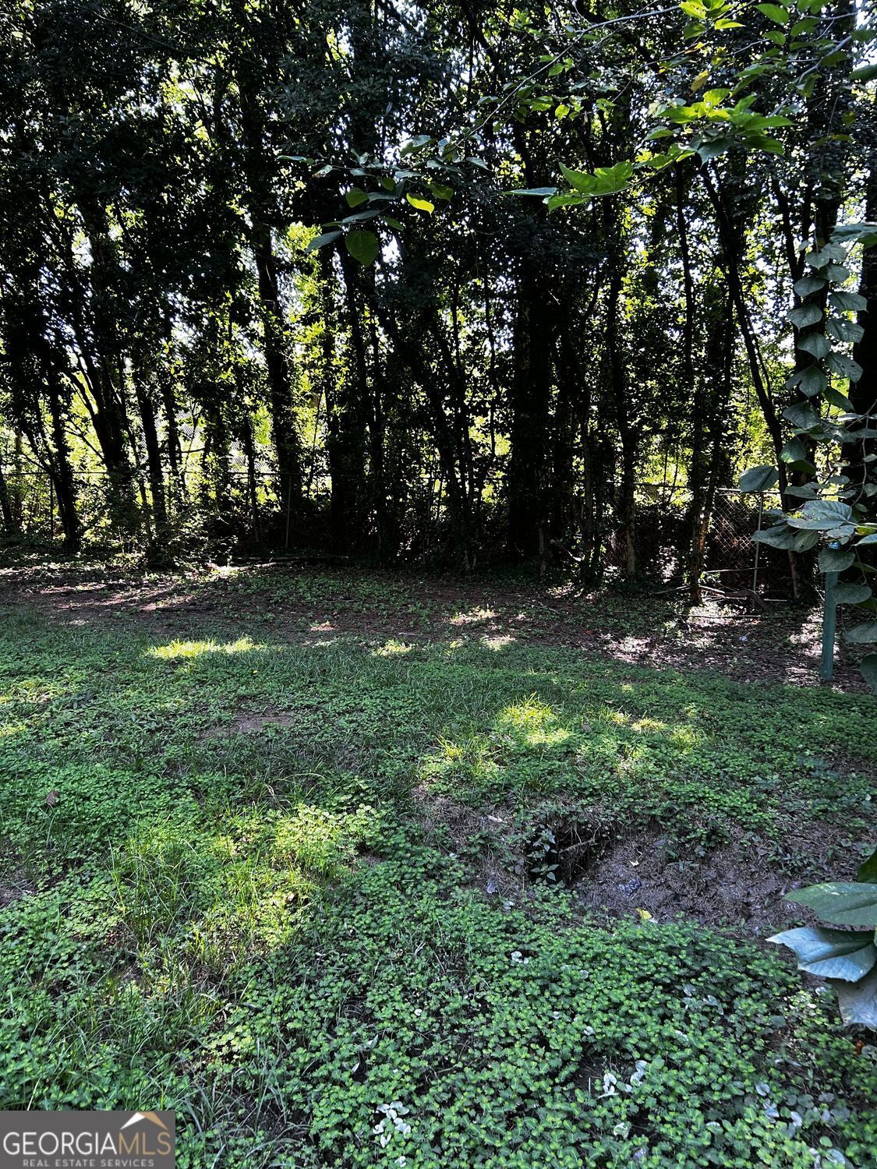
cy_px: 584
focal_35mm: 26
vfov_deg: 67.3
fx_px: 878
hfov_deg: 53.1
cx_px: 438
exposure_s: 1/121
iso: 80
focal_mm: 5.7
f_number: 1.5
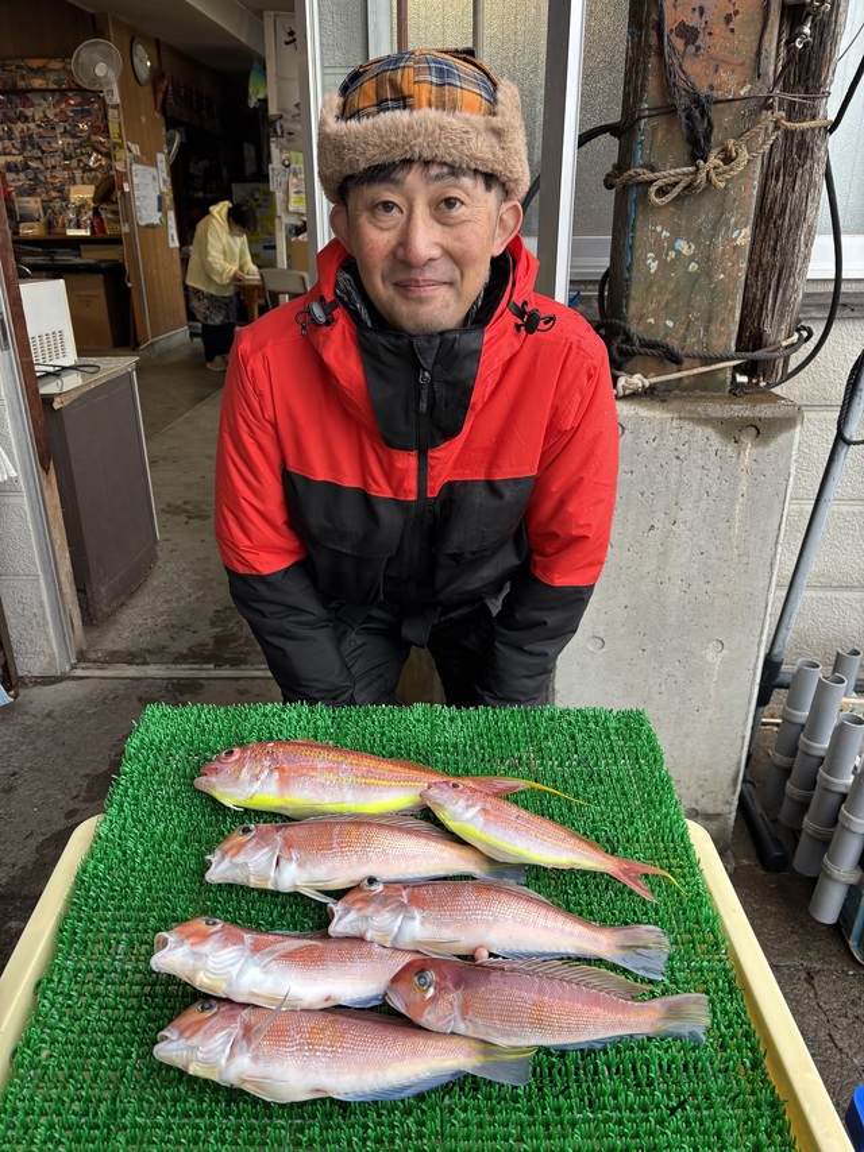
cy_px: 576
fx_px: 866
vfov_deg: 67.3
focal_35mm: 26
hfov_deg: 53.0
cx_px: 432
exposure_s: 1/121
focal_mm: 5.96
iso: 50
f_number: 1.6
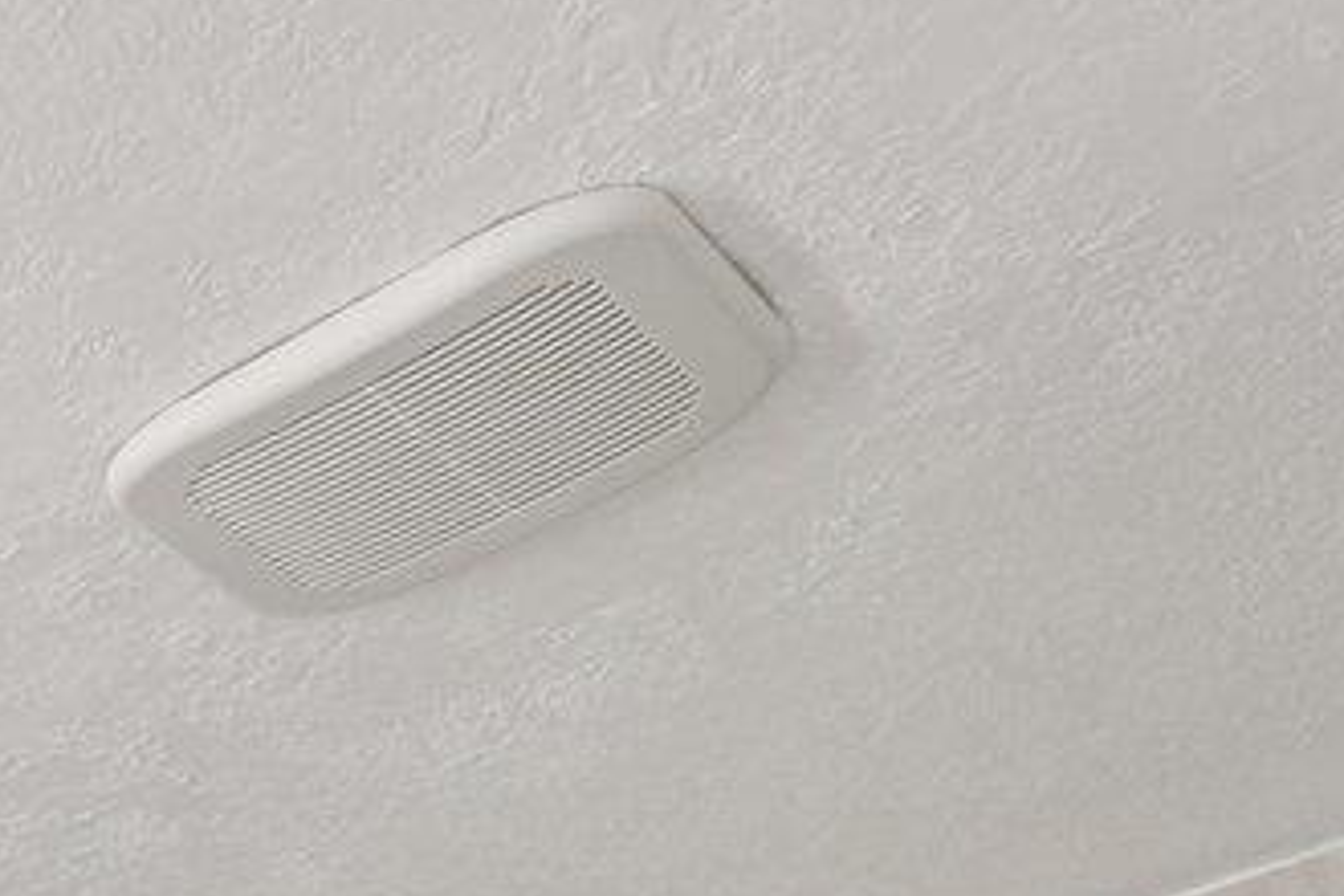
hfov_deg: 17.0
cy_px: 2617
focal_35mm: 87
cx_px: -1381
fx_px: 3248
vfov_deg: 10.9
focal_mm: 14
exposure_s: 1/30
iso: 640
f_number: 8
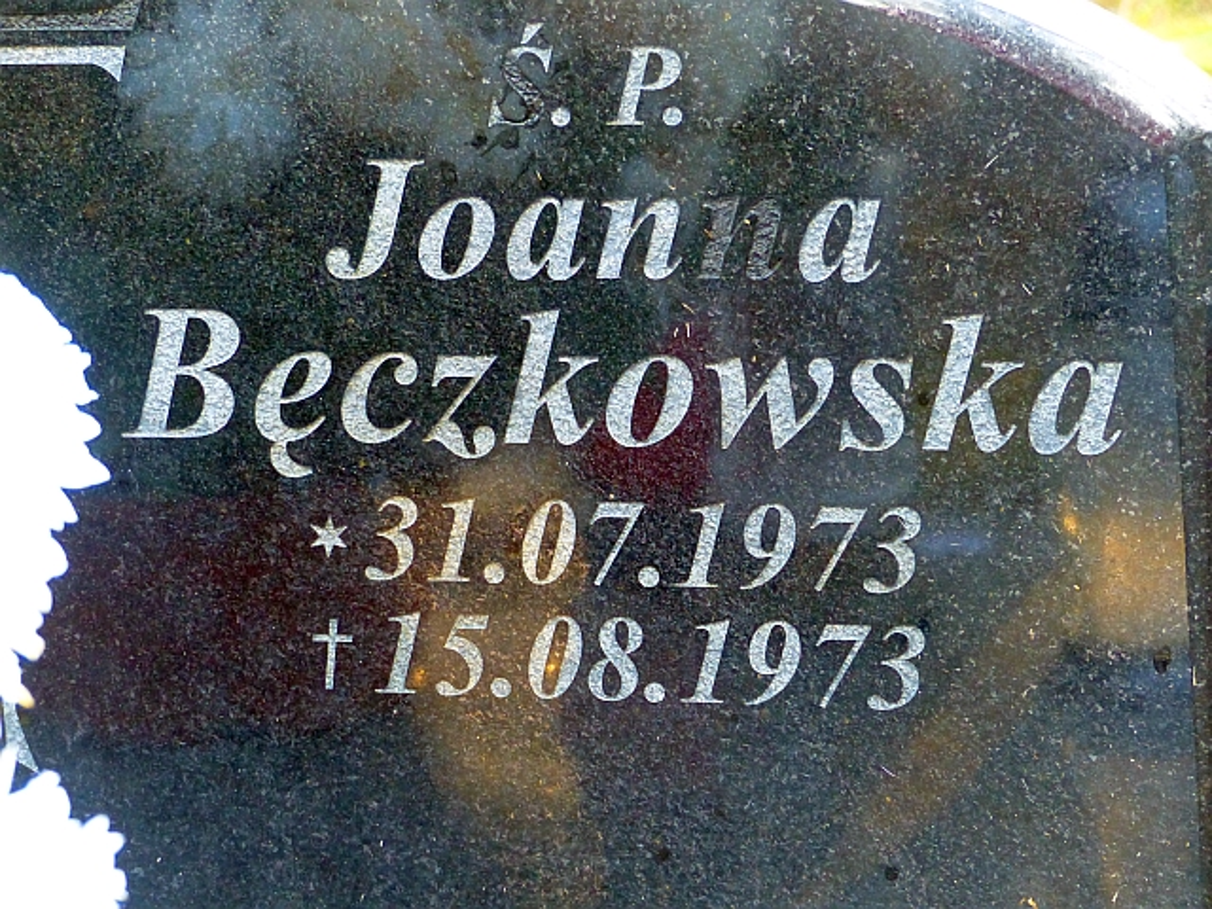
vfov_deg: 12.2
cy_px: 454
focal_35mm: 121
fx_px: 4237
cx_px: 606
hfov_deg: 16.3
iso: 400
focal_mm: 21.8
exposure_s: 1/60
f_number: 2.8
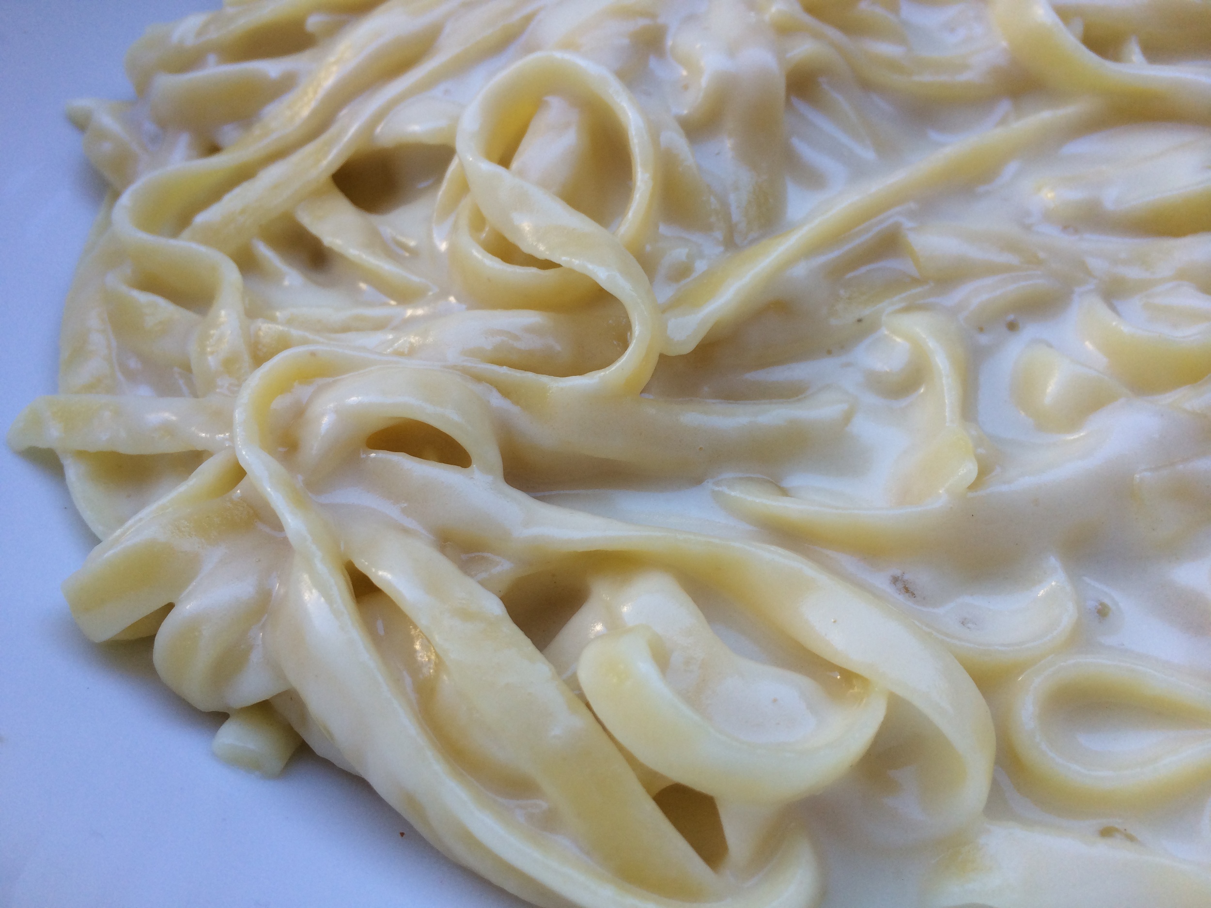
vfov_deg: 46.8
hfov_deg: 60.0
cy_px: 454
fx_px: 1050
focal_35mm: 30
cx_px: 606
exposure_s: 1/120
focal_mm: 4.12
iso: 40
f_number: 2.2
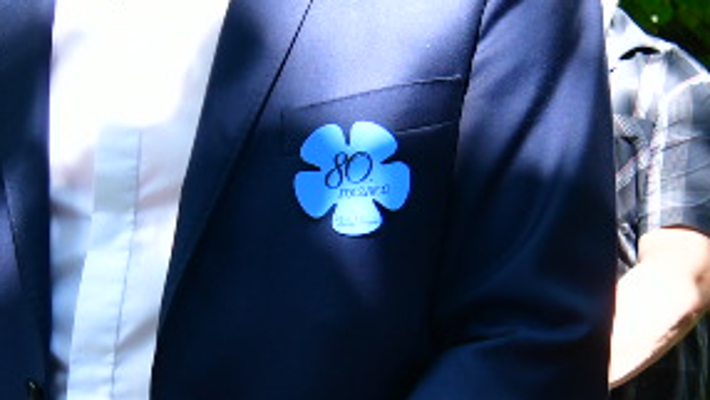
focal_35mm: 83
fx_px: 1563
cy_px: 340
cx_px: 350
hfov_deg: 25.6
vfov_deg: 14.5
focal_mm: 14
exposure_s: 1/125
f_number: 3.2
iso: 100
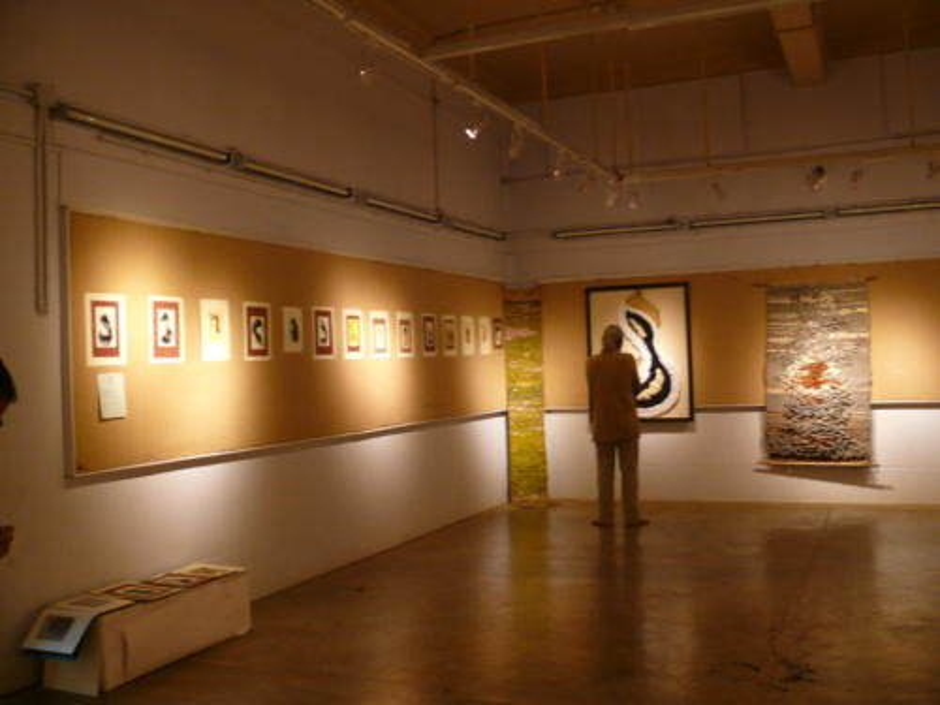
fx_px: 950
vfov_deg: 40.7
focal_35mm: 35
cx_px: 470
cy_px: 352
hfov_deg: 52.6
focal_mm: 7.4
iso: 200
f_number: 2.8
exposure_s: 1/13
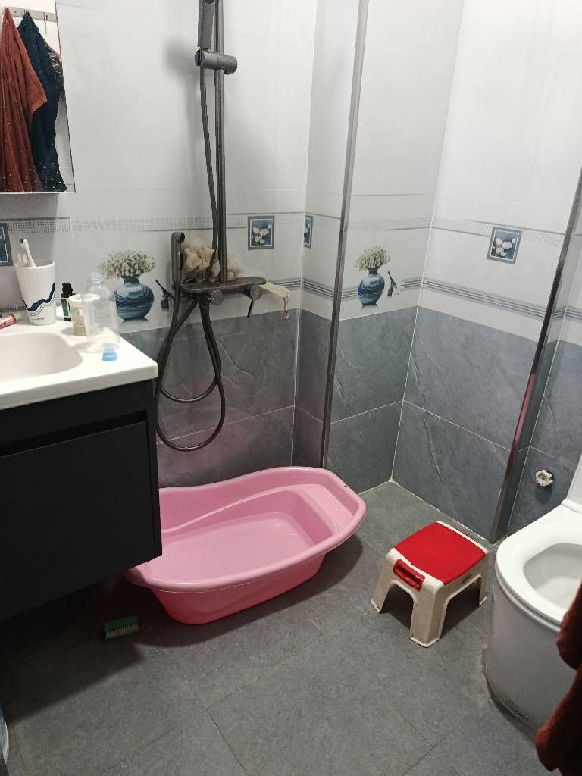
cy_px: 388
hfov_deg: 56.8
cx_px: 291
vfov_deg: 71.6
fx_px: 538
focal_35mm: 24
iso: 1221
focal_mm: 5.24
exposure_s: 1/50
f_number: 1.7
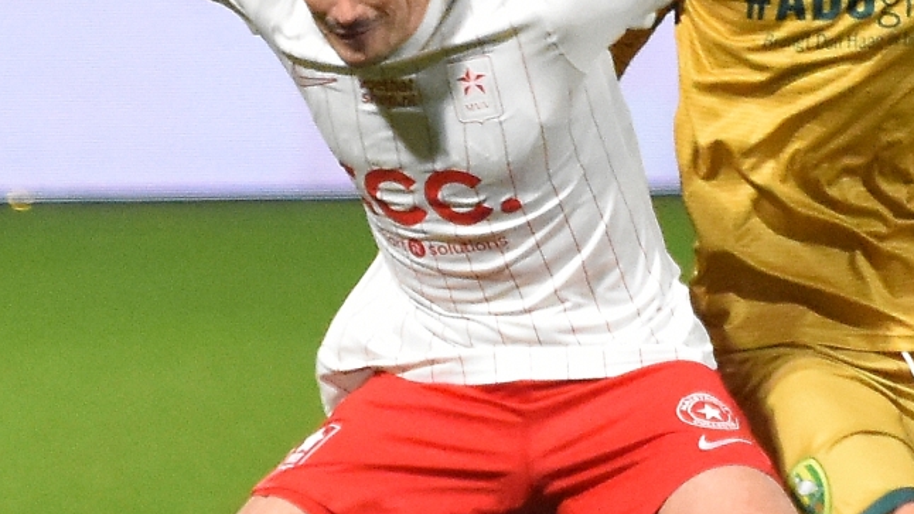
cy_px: 309
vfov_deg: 1.6
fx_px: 18100
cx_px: 707
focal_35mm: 747
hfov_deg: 2.9
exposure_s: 1/640
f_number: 2.8
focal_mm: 160
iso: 4000
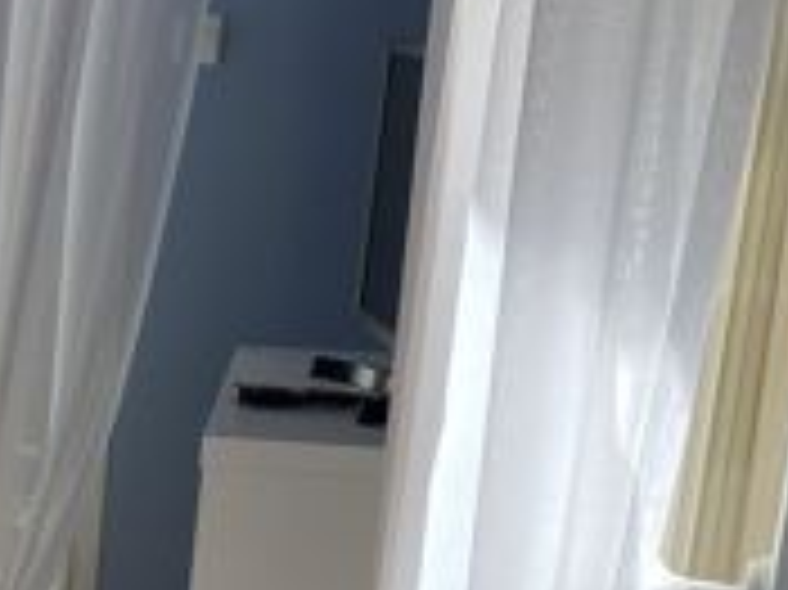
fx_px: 2389
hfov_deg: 15.4
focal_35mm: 105
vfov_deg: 13.8
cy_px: 640
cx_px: -741
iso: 32
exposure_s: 1/343
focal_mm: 4.25
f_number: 1.8
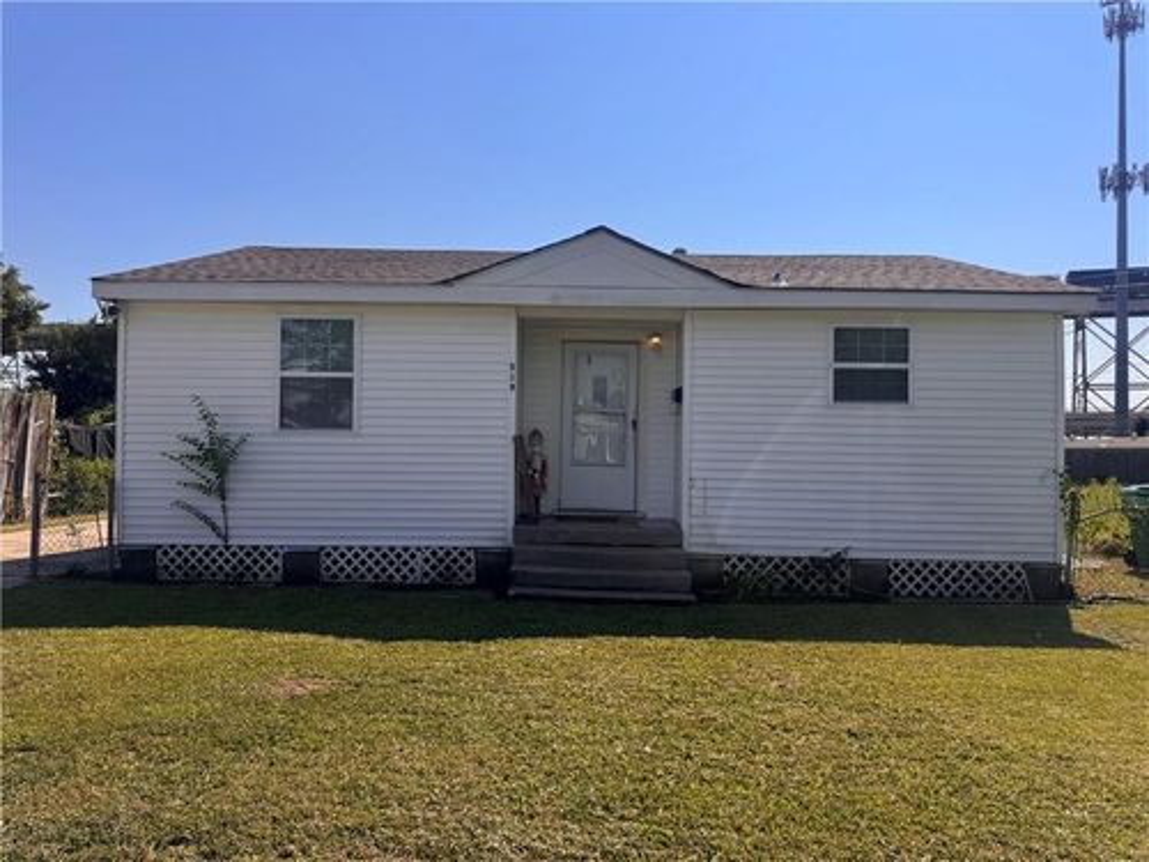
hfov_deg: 71.6
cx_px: 574
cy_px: 431
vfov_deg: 56.8
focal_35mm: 24
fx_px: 797
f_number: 1.78
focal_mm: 6.76
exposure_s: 1/7092
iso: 80
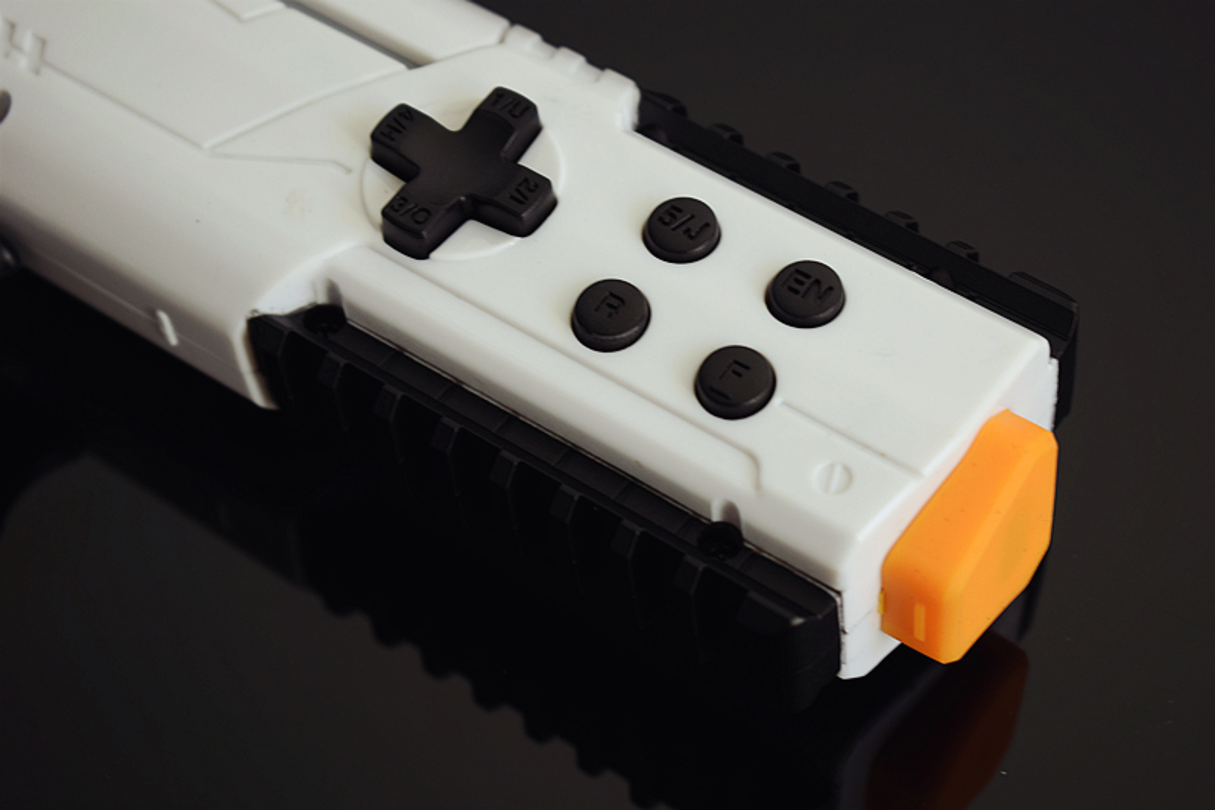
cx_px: 608
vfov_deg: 16.5
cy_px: 405
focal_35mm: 82
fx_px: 2784
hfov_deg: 24.6
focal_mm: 55
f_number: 5.6
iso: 100
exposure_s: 1/10
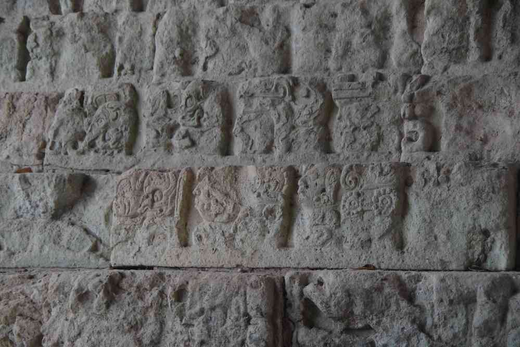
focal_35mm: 98
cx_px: 260
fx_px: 1408
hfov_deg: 20.9
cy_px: 174
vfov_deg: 14.0
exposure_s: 1/100
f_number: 6.3
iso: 3200
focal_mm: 65
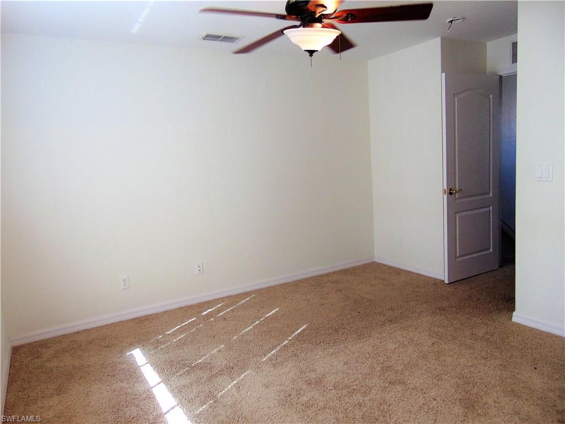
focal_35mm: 25
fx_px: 408
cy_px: 212
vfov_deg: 54.9
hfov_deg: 69.4
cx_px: 282
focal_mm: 4.5
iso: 80
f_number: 3
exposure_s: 1/50
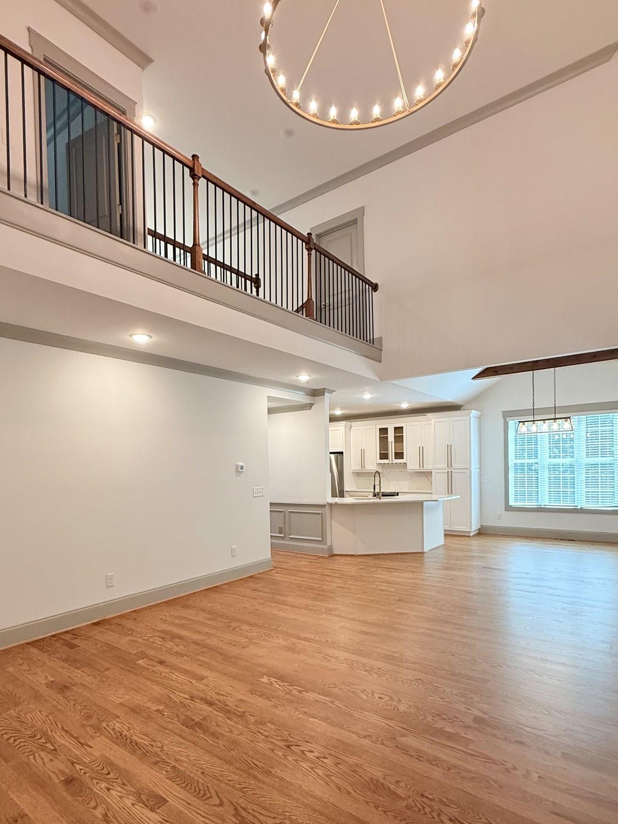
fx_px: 452
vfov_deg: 84.0
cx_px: 293
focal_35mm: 19
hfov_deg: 68.6
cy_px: 480
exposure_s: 1/120
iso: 200
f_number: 2.2
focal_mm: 2.22
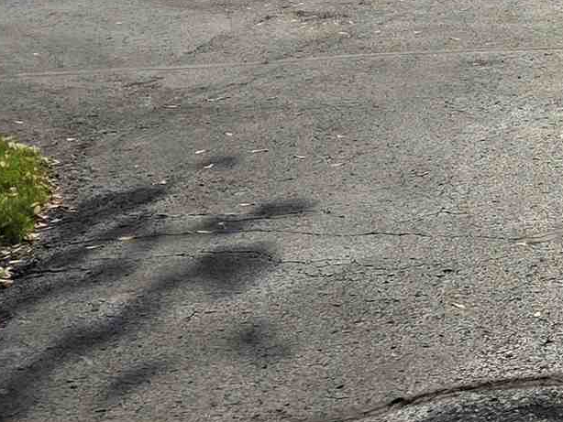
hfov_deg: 13.5
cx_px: 1266
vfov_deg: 12.6
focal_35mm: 115
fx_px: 1871
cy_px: -64
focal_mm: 6.3
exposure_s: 1/7944
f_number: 1.7
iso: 50
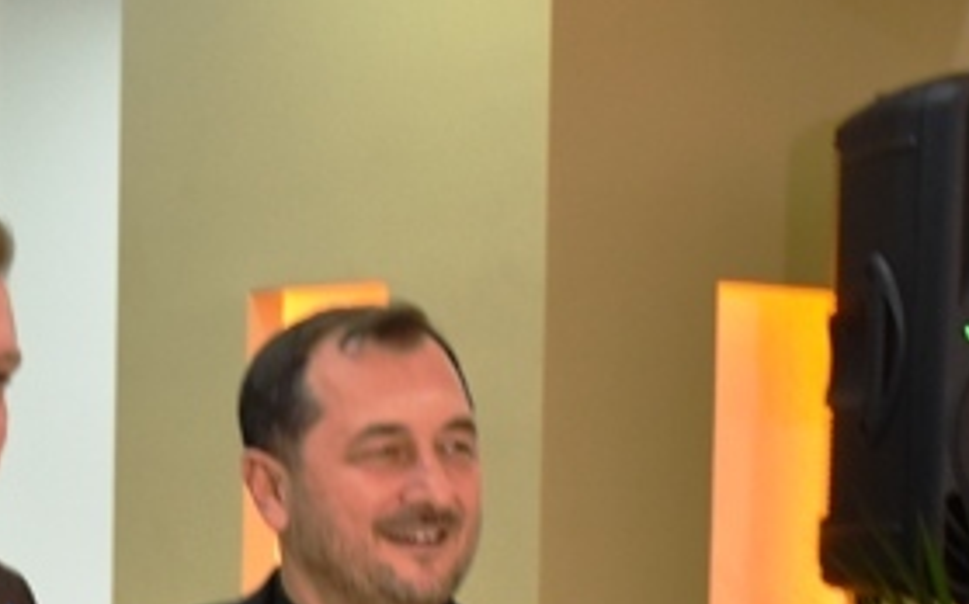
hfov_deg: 13.9
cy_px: 675
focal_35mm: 149
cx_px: 21
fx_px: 3932
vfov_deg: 8.7
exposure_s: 1/60
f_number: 4.2
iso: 800
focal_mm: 34
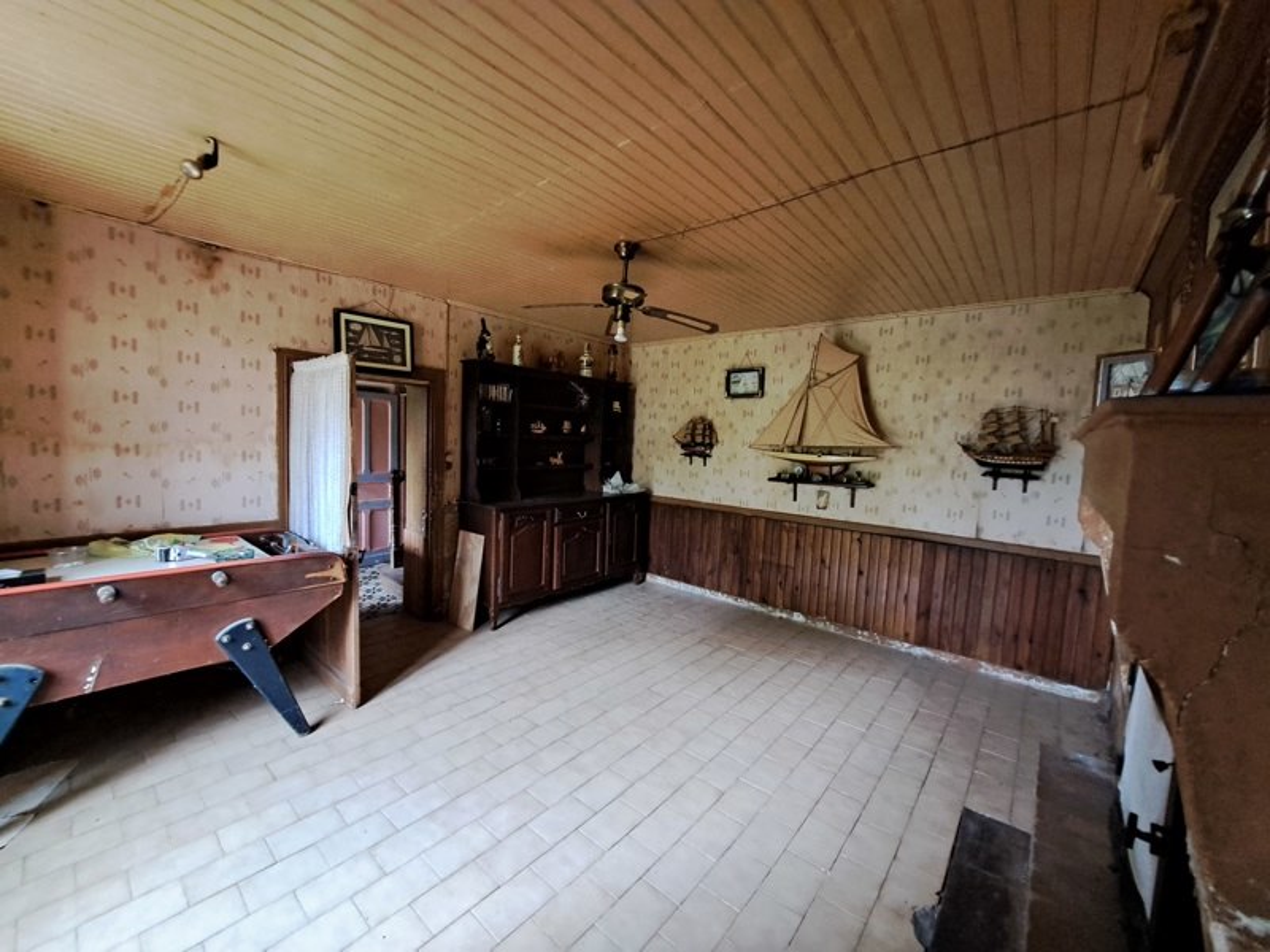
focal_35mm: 13
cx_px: 635
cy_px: 476
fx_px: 477
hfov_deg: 106.2
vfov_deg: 89.9
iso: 320
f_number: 2.2
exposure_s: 1/25
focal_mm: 1.74
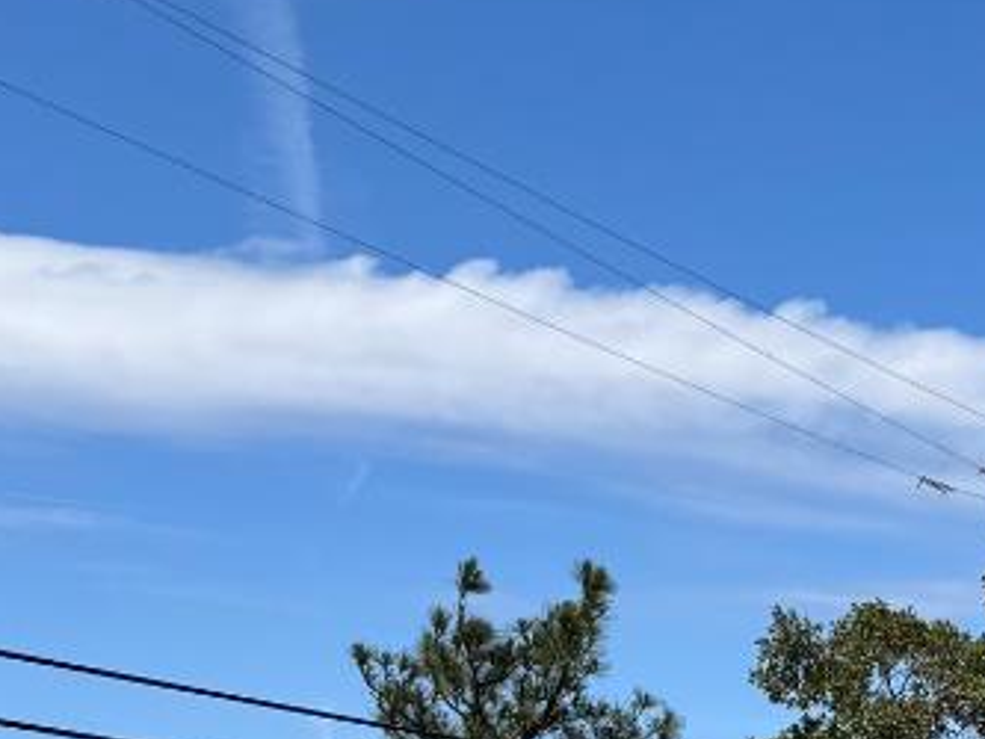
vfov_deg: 13.2
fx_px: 3074
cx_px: 1065
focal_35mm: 108
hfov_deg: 17.6
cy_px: 956
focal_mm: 6.76
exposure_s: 1/4950
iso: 80
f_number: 1.78
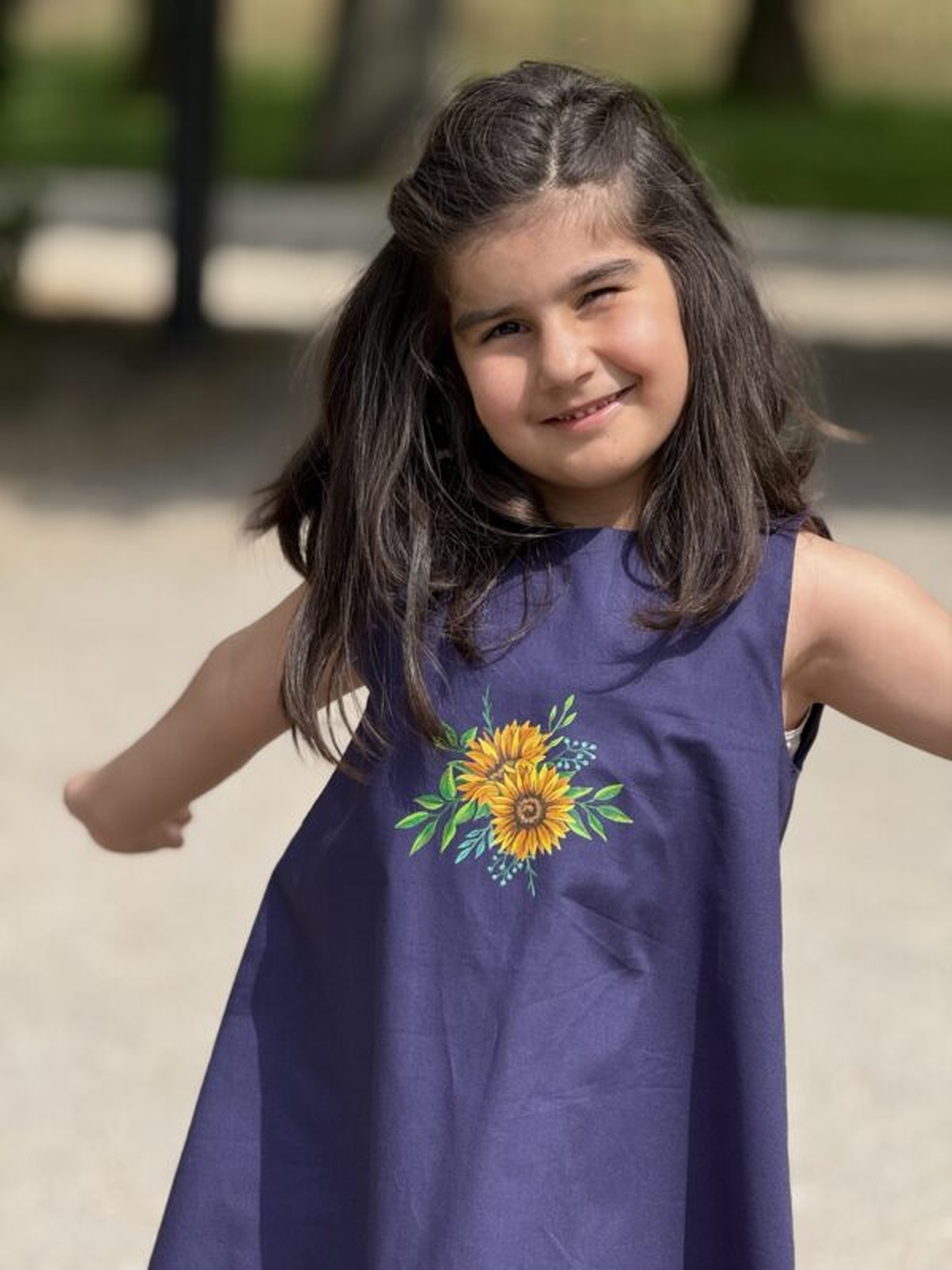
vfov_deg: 16.4
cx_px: 476
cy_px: 635
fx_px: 4400
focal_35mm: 120
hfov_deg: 12.3
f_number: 2.8
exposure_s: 1/784
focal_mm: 15.66
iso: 50
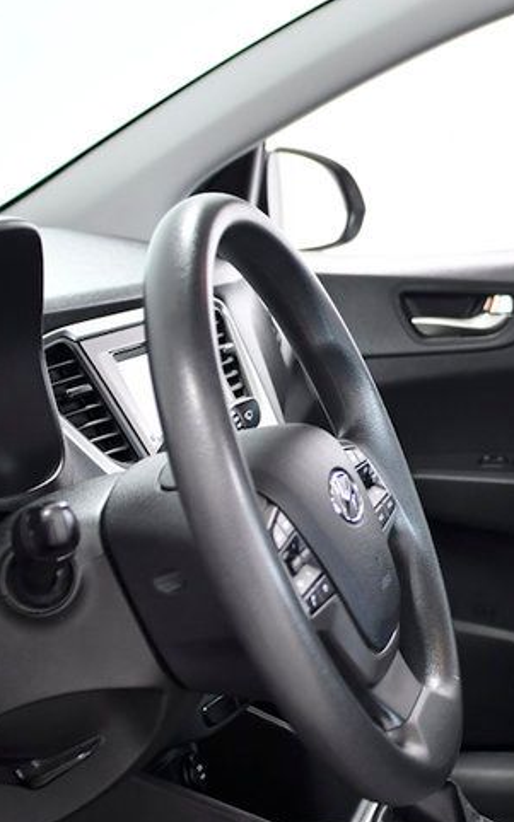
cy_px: 385
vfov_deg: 26.5
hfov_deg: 16.0
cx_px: 645
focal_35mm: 78
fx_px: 1749
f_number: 3.5
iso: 1250
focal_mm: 24
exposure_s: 1/200
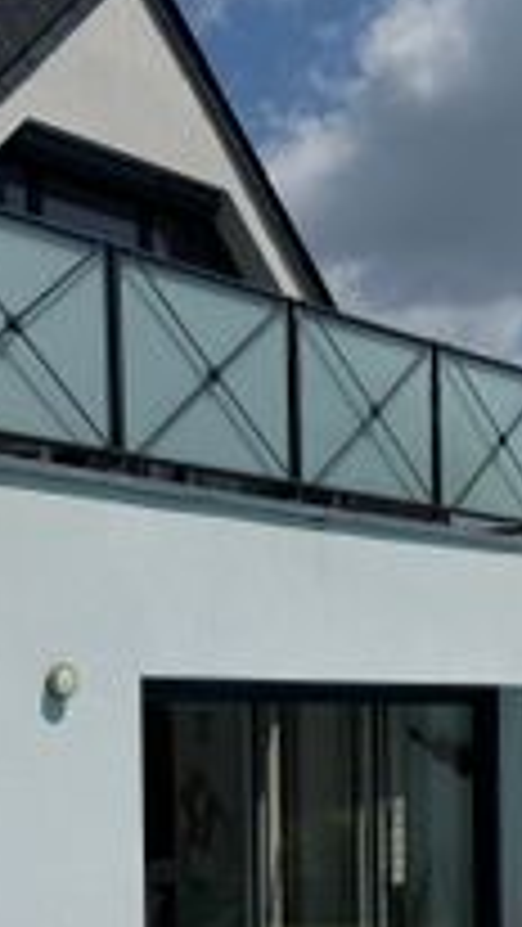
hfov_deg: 15.8
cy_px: 760
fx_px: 1869
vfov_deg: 27.2
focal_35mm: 76
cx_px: 378
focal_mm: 6.76
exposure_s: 1/12346
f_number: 1.78
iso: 80
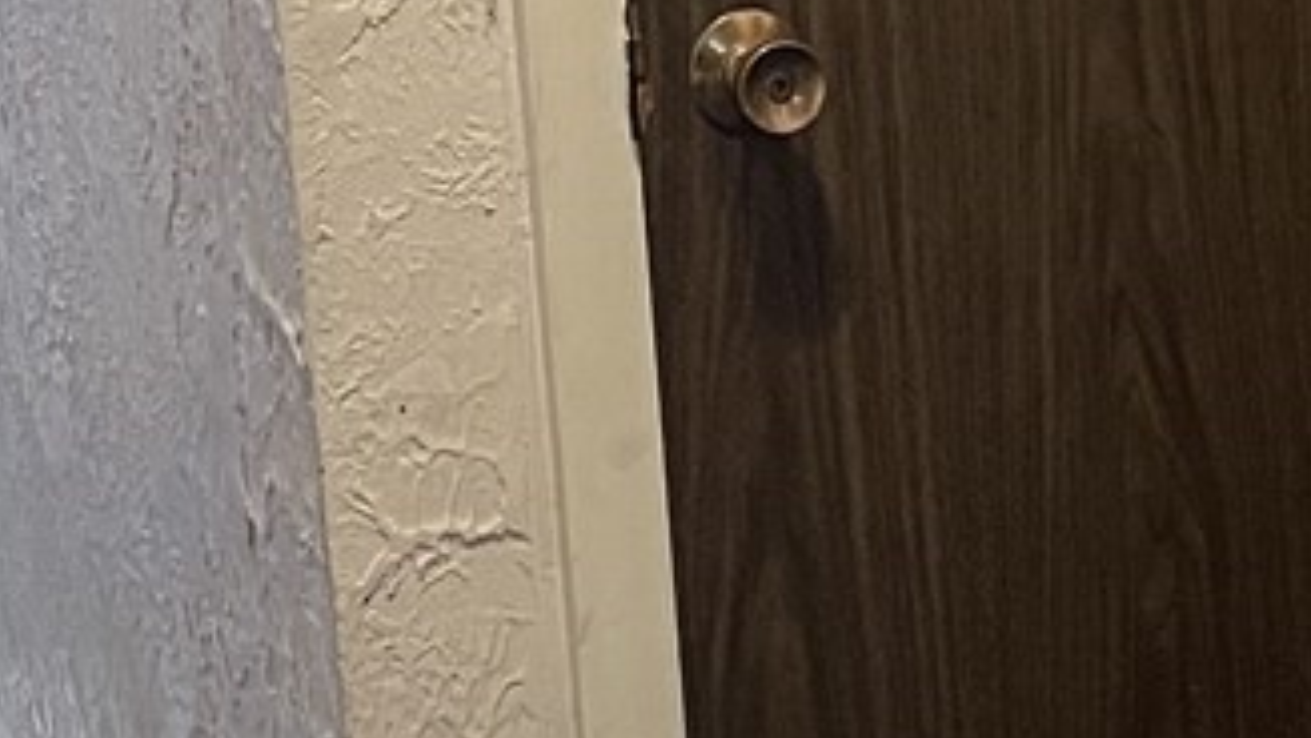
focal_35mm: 133
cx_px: 1074
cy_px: -80
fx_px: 4624
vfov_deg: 9.0
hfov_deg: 16.0
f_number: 1.6
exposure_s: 1/40
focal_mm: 5.1
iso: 640
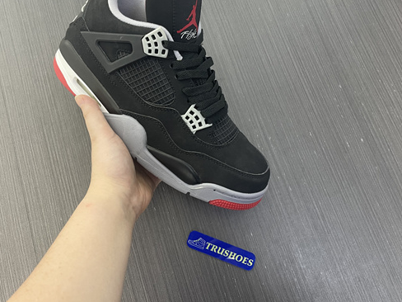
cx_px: 185
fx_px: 372
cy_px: 128
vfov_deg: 44.0
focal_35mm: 32
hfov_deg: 56.7
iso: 125
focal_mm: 4.2
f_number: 1.6
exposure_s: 1/50
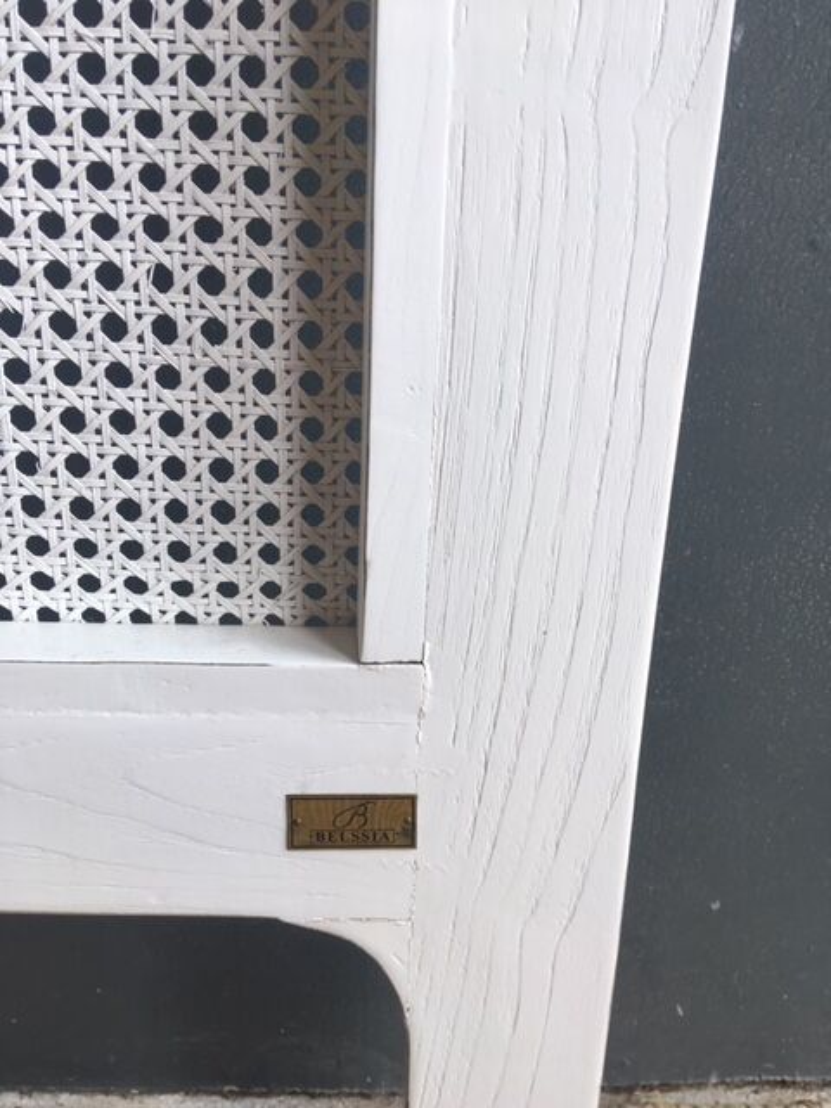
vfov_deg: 61.7
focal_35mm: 29
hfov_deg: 48.2
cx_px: 416
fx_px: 928
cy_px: 554
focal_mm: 4.15
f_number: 2.2
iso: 25
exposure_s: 1/100
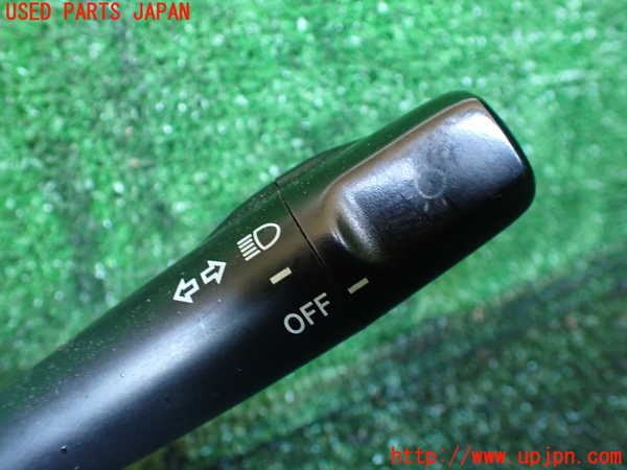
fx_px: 543
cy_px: 235
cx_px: 314
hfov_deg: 60.0
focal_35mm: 30
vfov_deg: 46.8
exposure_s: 1/50
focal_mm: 5.4
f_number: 2.3
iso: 800
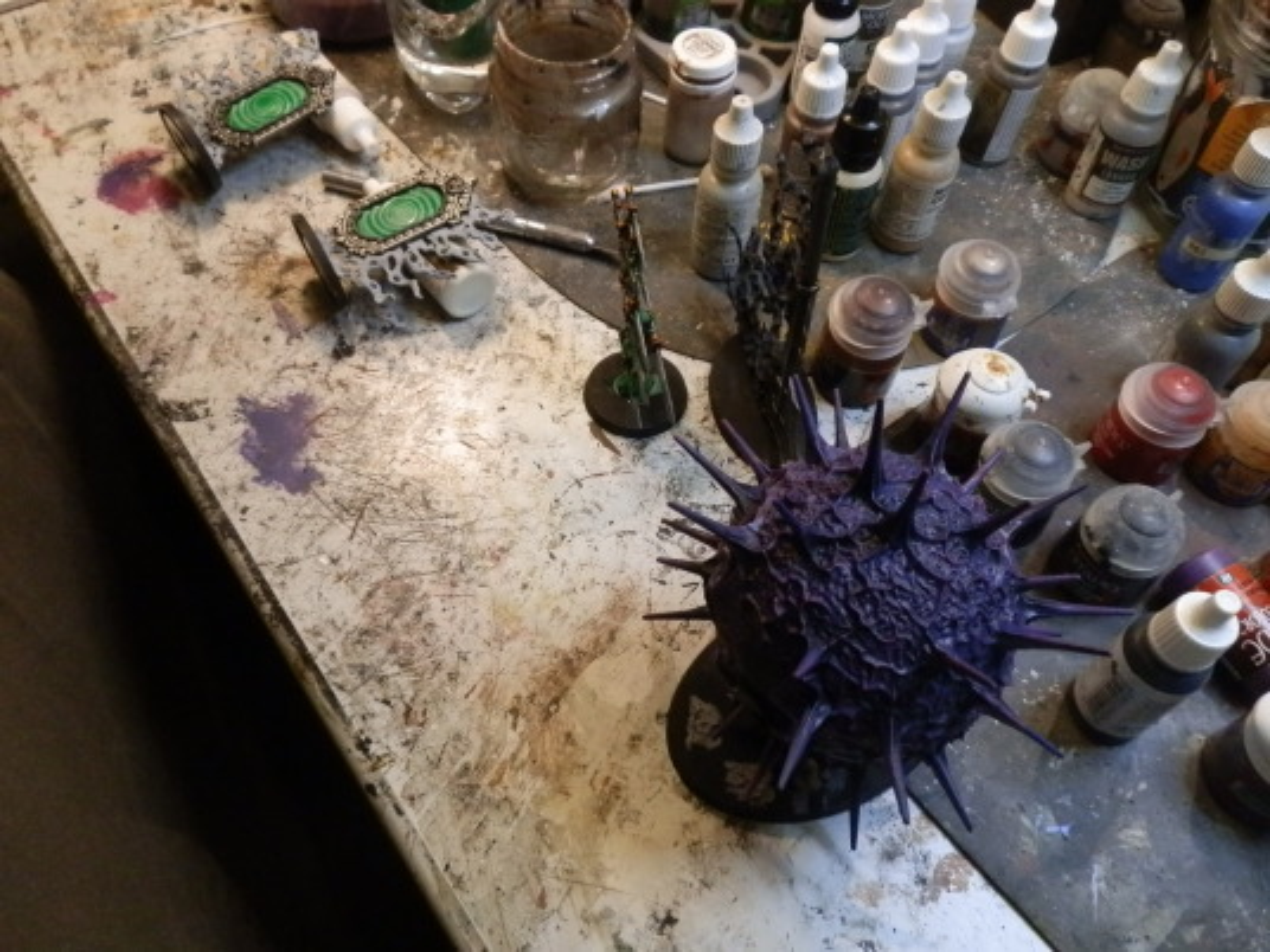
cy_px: 476
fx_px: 1027
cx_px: 635
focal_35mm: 28
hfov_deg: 63.4
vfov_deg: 49.7
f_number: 3.1
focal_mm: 5
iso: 400
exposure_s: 1/160
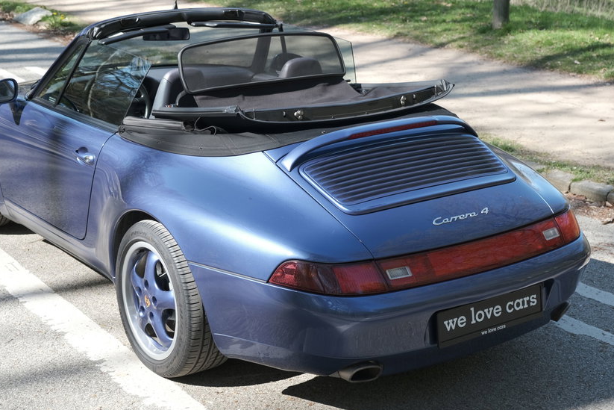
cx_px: 240
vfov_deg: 22.2
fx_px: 1041
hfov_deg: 32.8
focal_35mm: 61
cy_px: 171
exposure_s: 1/250
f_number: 3.6
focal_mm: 32.9
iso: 160
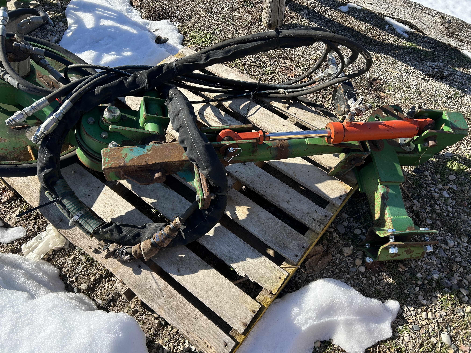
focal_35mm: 26
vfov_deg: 53.1
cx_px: 236
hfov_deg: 67.3
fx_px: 354
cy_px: 176
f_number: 1.5
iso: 50
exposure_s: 1/1869
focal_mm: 5.7
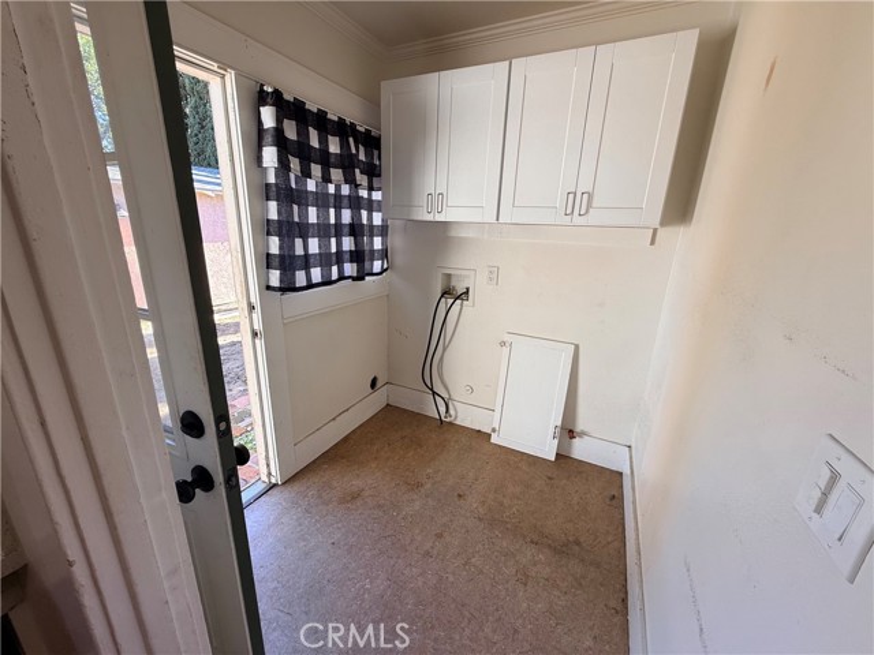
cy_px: 328
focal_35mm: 14
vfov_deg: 85.7
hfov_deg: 102.1
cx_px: 437
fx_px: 353
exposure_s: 1/120
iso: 80
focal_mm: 2.22
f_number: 2.2
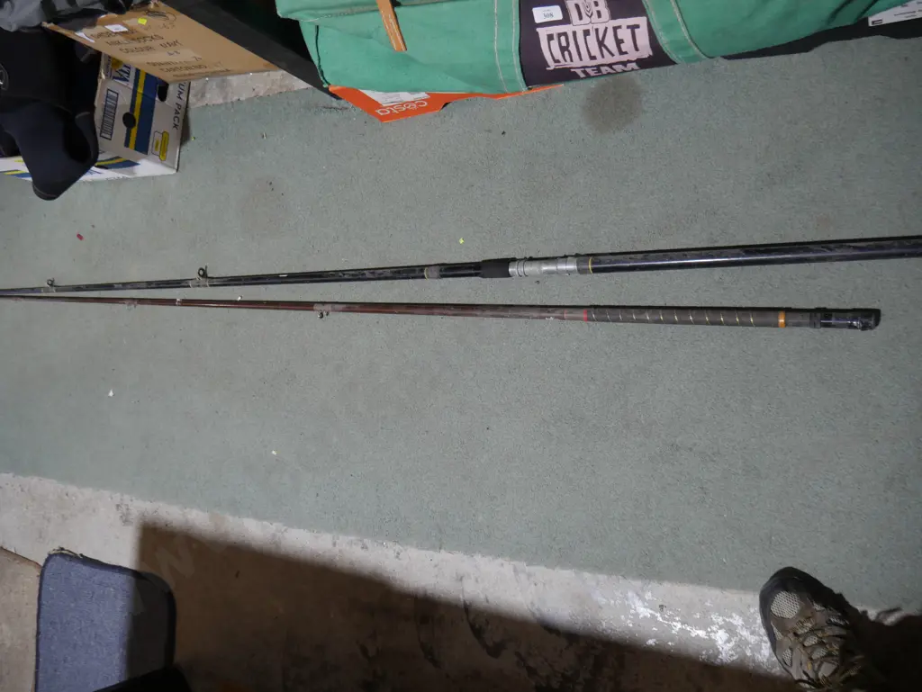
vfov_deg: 49.8
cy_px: 346
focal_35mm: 28
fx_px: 746
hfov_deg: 63.4
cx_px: 461
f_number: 3.5
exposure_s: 1/60
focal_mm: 14
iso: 320
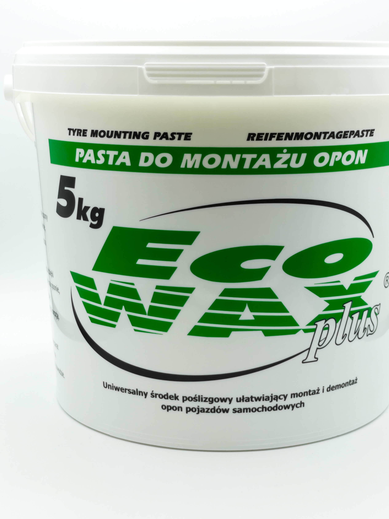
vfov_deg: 31.2
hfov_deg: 23.6
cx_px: 222
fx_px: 929
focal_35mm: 62
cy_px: 246
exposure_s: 1/440
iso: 25
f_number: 2
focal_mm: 6
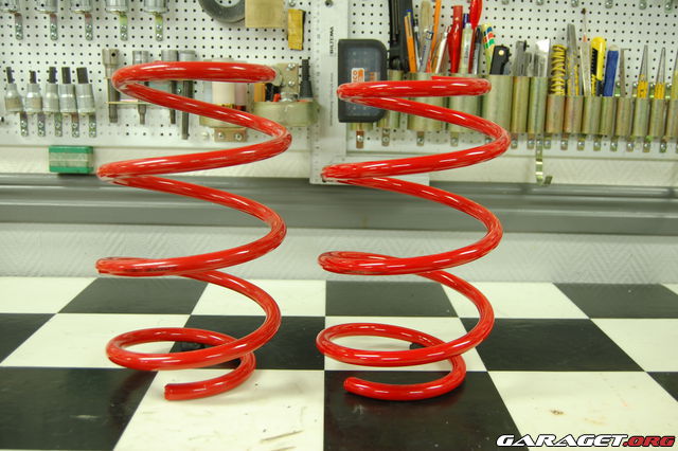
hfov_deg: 49.6
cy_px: 226
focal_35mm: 39
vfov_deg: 34.2
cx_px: 339
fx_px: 734
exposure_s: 1/6
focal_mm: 26
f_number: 4.5
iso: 200
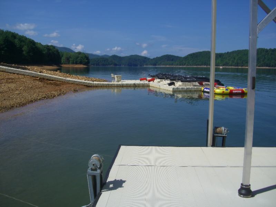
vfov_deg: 37.7
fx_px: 303
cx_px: 138
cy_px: 104
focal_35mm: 38
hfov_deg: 49.0
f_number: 5.6
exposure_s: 1/500
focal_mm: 7.9
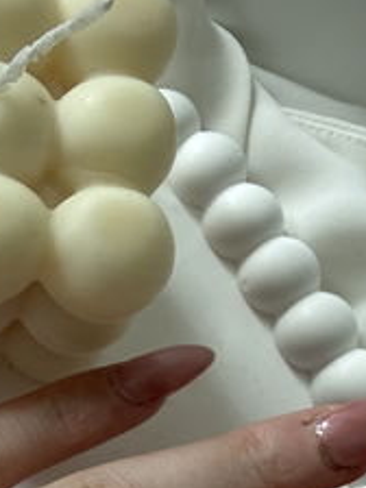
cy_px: 541
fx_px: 804
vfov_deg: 30.2
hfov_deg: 24.7
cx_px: 20
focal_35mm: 57
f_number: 2.2
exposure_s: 1/99
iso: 80
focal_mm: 2.22
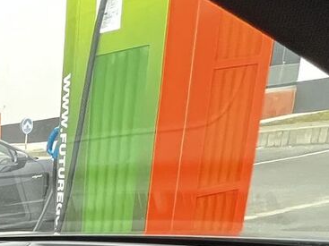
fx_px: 646
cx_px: -240
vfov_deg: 16.6
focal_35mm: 68
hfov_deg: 21.0
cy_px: 486
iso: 125
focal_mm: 1.57
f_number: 1.8
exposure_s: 1/99
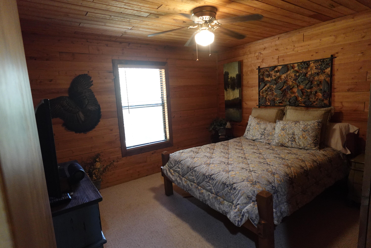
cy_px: 124
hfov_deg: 84.0
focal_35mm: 20
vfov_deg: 61.9
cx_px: 186
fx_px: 206
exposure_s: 1/80
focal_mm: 7.6
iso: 1250
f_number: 2
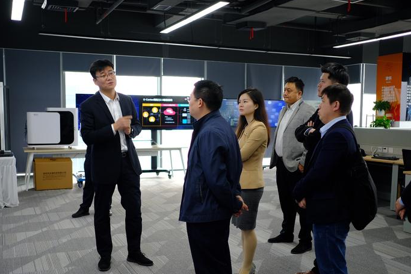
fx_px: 468
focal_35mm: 41
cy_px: 159
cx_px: 210
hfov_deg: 47.4
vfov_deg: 32.6
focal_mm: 23
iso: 160
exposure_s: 1/80
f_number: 2
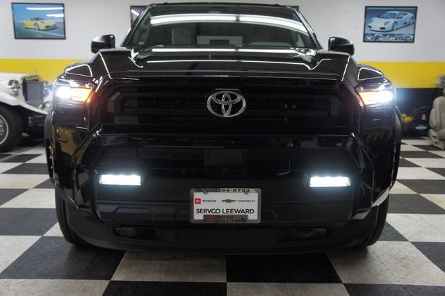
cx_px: 222
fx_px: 408
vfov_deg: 39.9
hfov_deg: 57.2
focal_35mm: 33
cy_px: 148
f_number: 4
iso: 400
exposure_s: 1/40
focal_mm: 22
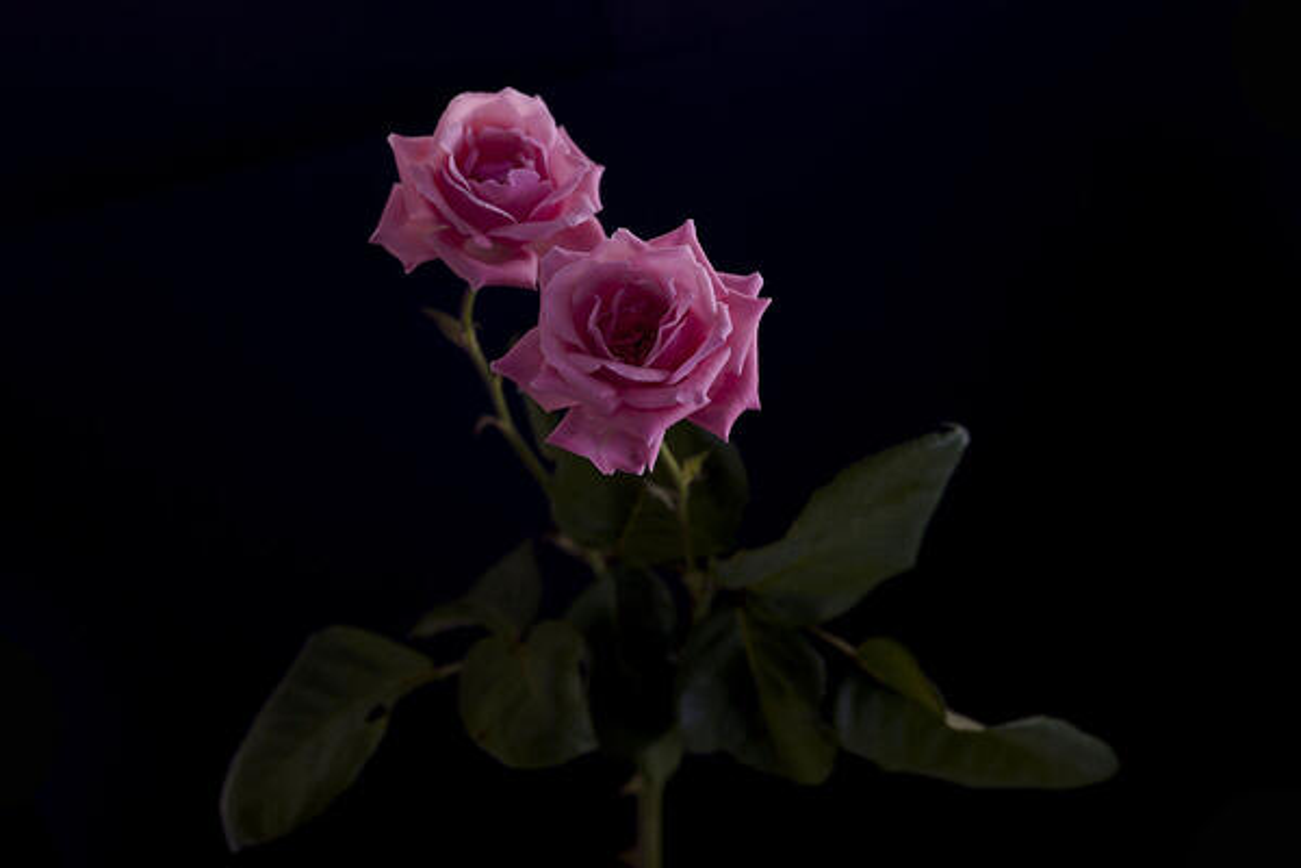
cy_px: 434
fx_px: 2530
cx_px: 650
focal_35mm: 70
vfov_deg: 19.5
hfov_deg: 28.8
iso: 100
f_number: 5.6
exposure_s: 1/6
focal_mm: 70
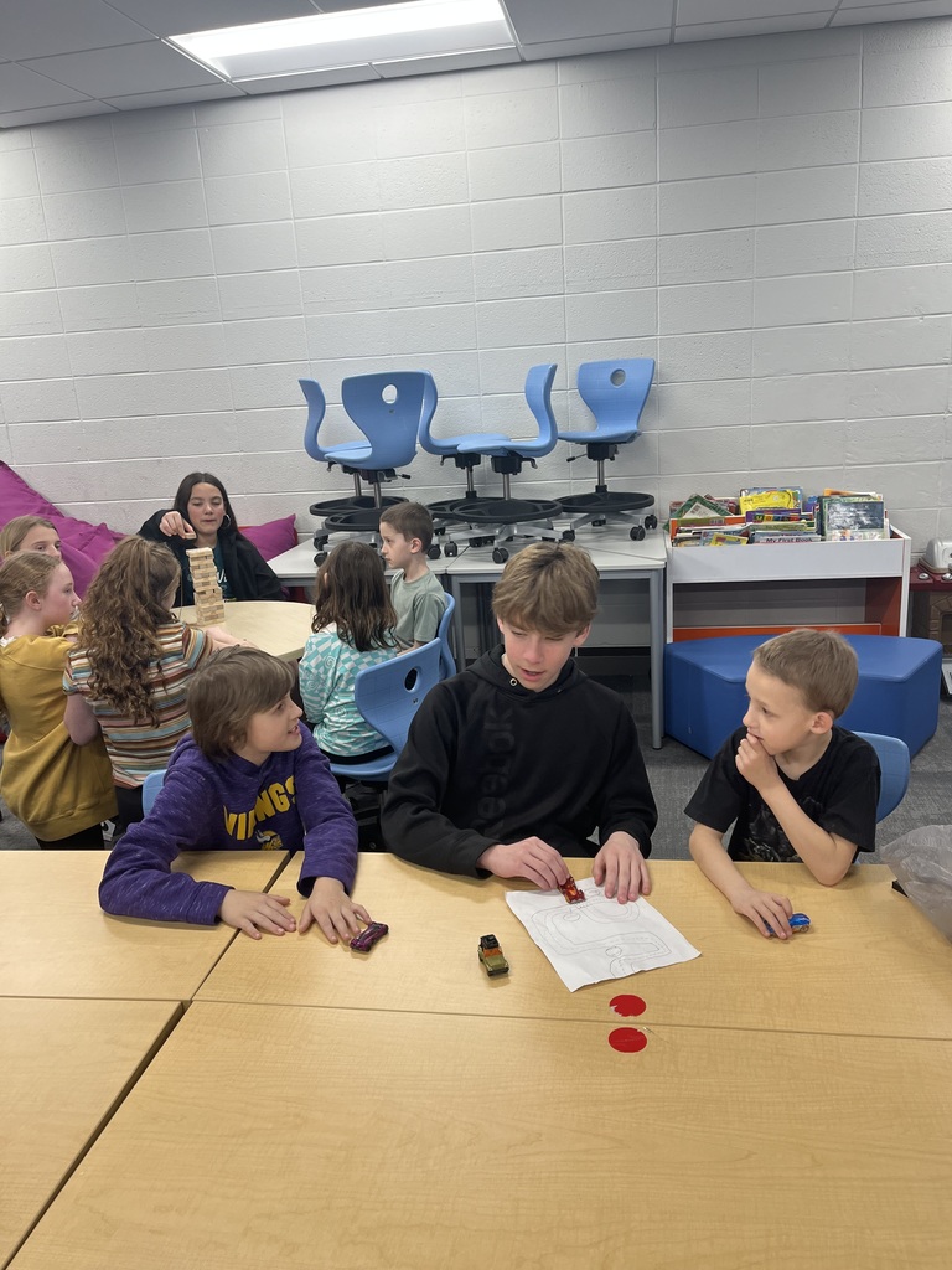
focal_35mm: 26
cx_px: 476
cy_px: 635
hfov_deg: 53.1
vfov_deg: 67.3
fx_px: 953
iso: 100
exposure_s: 1/120
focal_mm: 5.1
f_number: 1.6
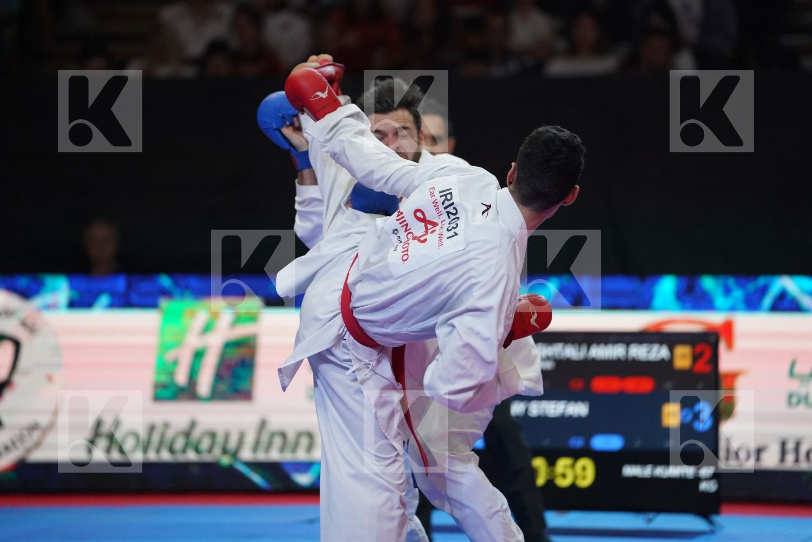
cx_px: 406
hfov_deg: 10.3
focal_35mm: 200
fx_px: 4511
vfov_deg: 6.9
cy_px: 271
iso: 5000
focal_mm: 200
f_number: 2.8
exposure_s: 1/1000
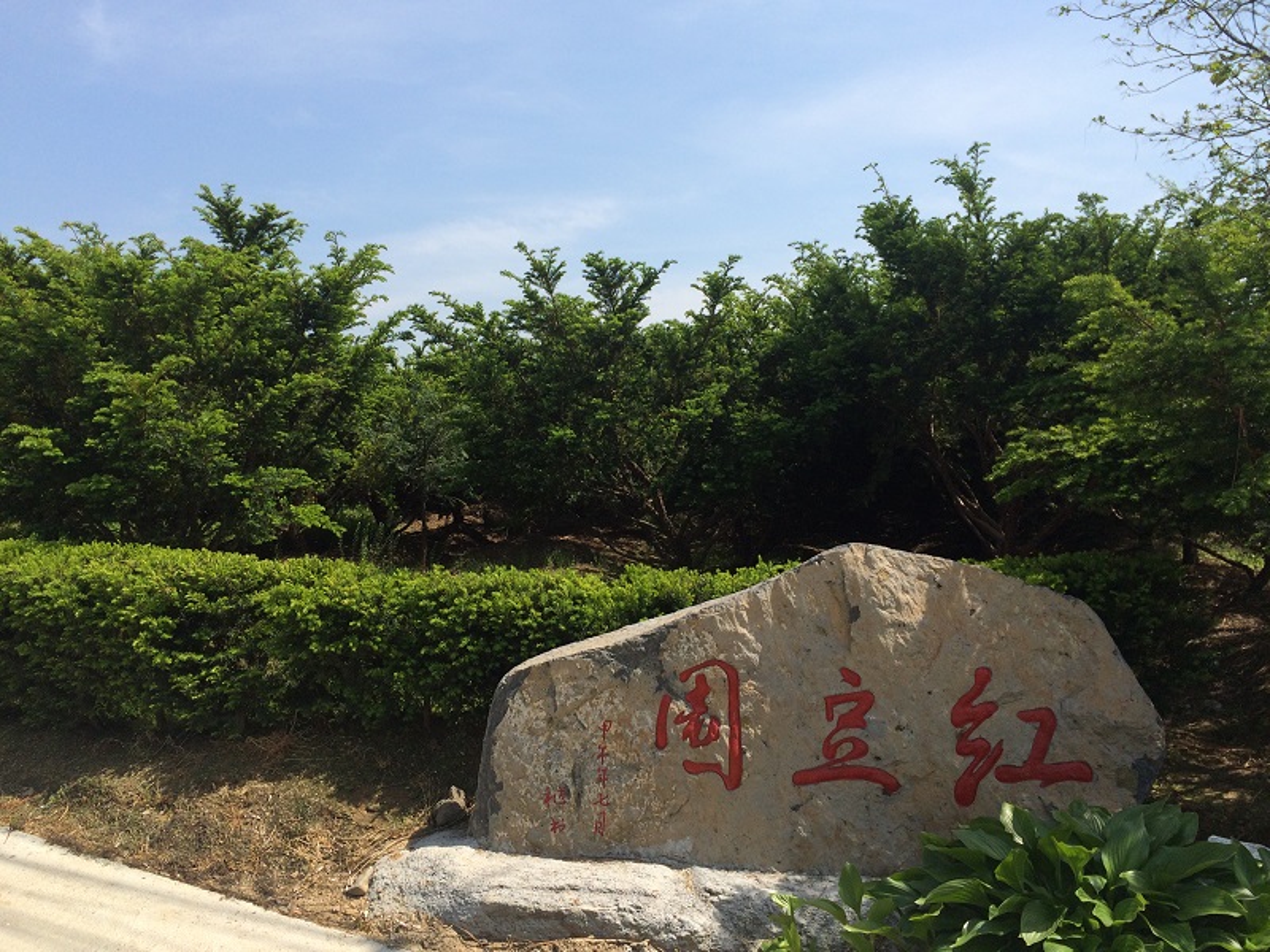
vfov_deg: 48.2
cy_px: 476
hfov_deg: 61.7
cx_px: 635
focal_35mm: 29
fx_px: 1064
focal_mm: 4.15
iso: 32
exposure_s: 1/2283
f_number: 2.2
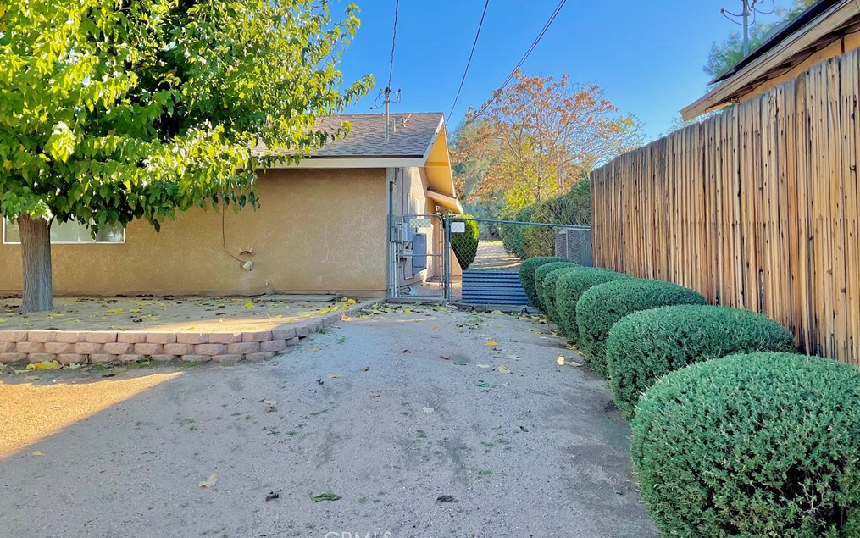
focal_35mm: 31
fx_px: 727
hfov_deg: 61.2
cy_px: 226
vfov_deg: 40.5
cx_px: 432
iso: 16
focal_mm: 3
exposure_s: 1/613
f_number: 1.8
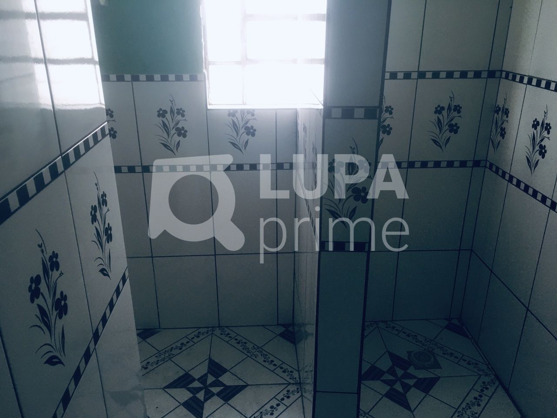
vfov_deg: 48.2
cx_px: 278
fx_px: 467
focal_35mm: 29
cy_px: 209
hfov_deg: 61.7
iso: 40
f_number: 2.2
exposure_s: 1/30
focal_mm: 4.15
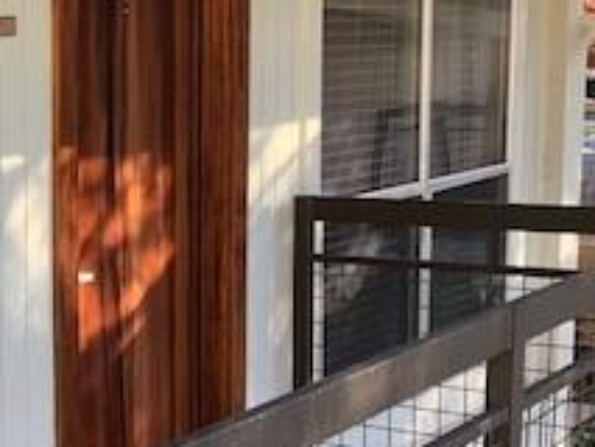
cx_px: -95
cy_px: 288
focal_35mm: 84
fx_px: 1445
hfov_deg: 21.8
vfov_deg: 17.6
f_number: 1.8
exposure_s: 1/120
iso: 40
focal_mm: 4
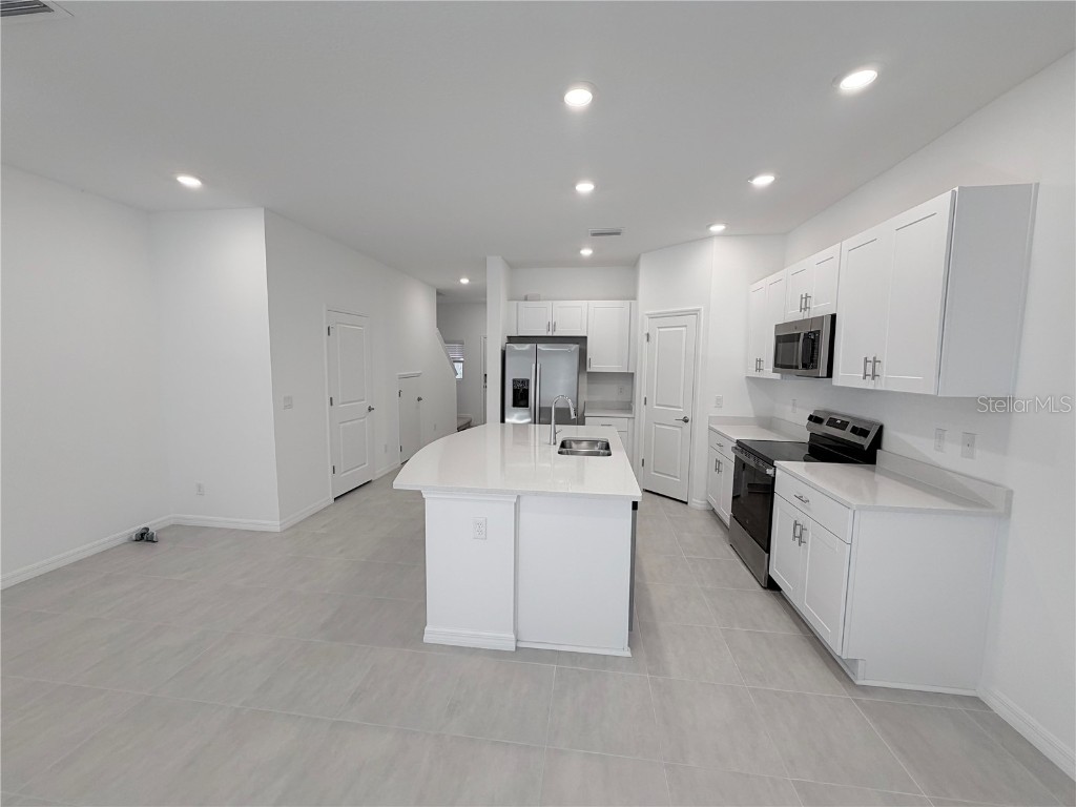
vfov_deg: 85.7
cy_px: 404
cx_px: 538
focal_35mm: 14
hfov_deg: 102.1
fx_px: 435
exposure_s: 1/120
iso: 125
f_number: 2.2
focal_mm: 2.22
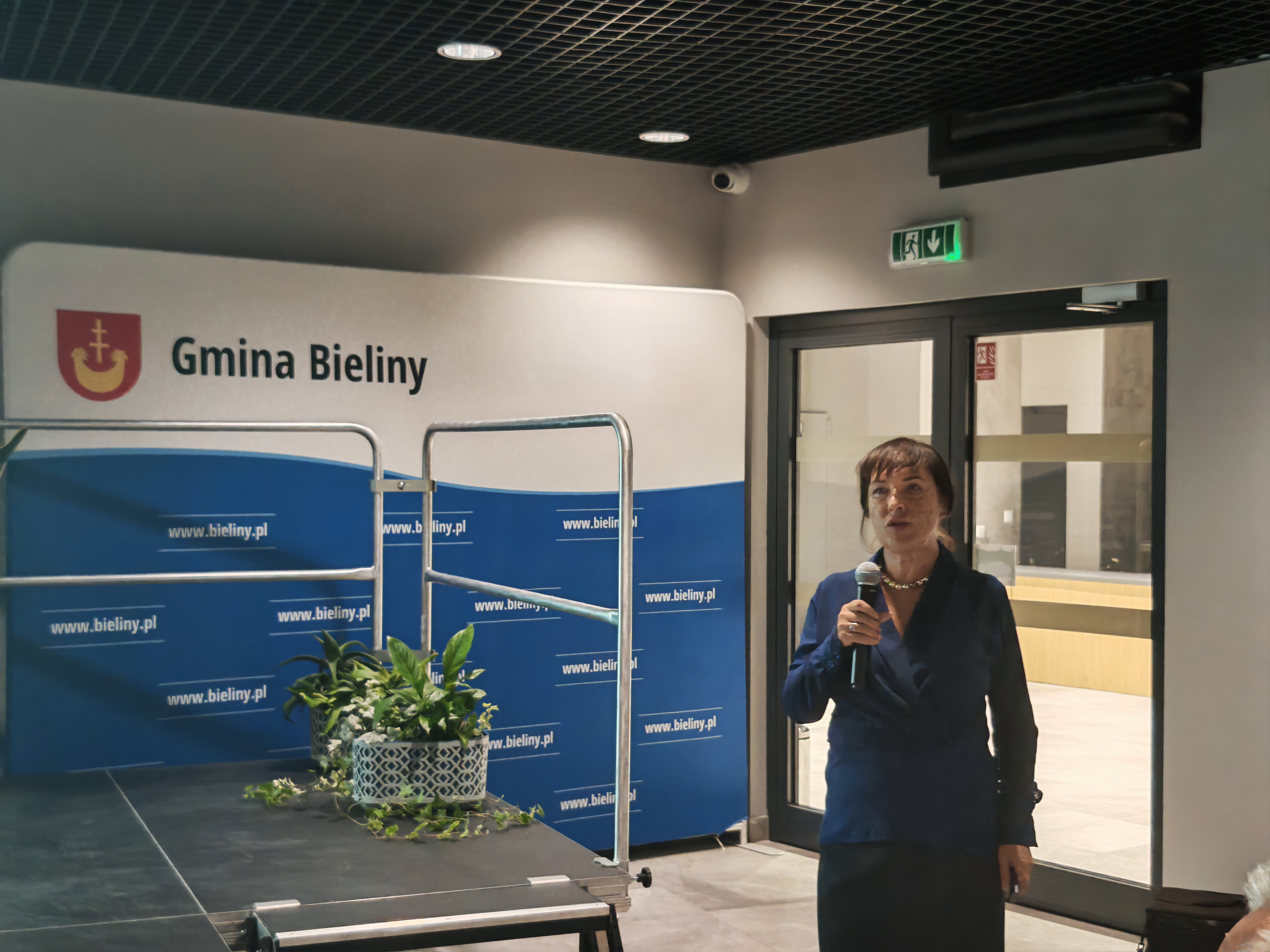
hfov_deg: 39.7
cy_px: 476
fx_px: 1761
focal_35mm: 48
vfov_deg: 30.3
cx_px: 635
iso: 200
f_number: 1.4
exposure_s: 1/40
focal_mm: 6.83
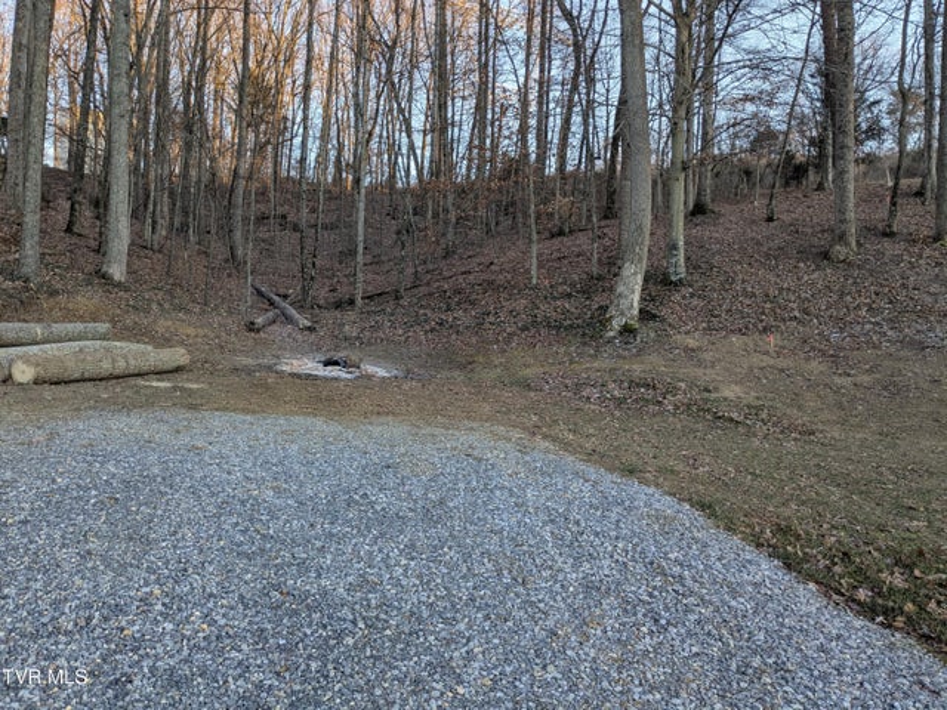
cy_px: 355
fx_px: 739
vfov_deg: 51.4
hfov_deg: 65.3
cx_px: 474
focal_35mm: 27
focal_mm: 4.38
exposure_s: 1/129
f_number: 1.73
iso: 43
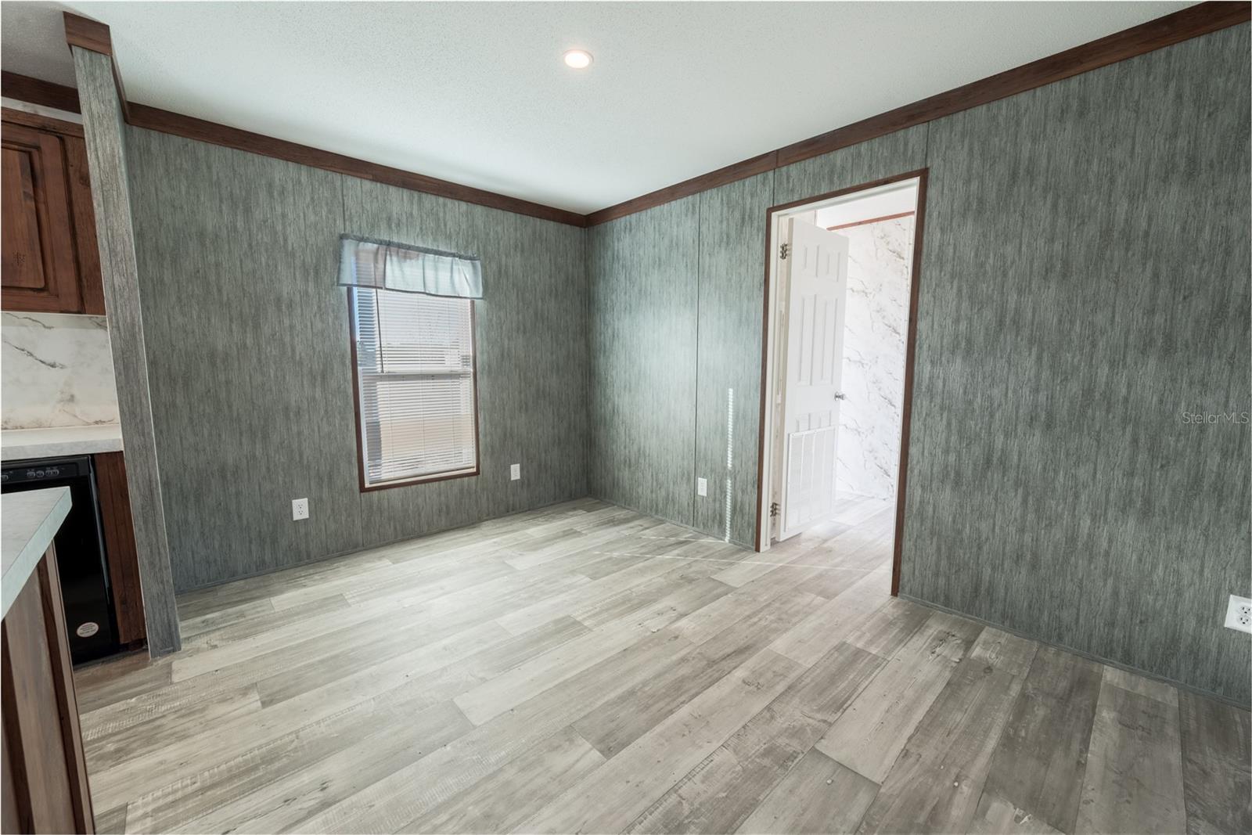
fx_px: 487
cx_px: 626
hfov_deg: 104.2
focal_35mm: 14
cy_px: 418
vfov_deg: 81.2
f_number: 8
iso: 250
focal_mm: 14
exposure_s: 1/200
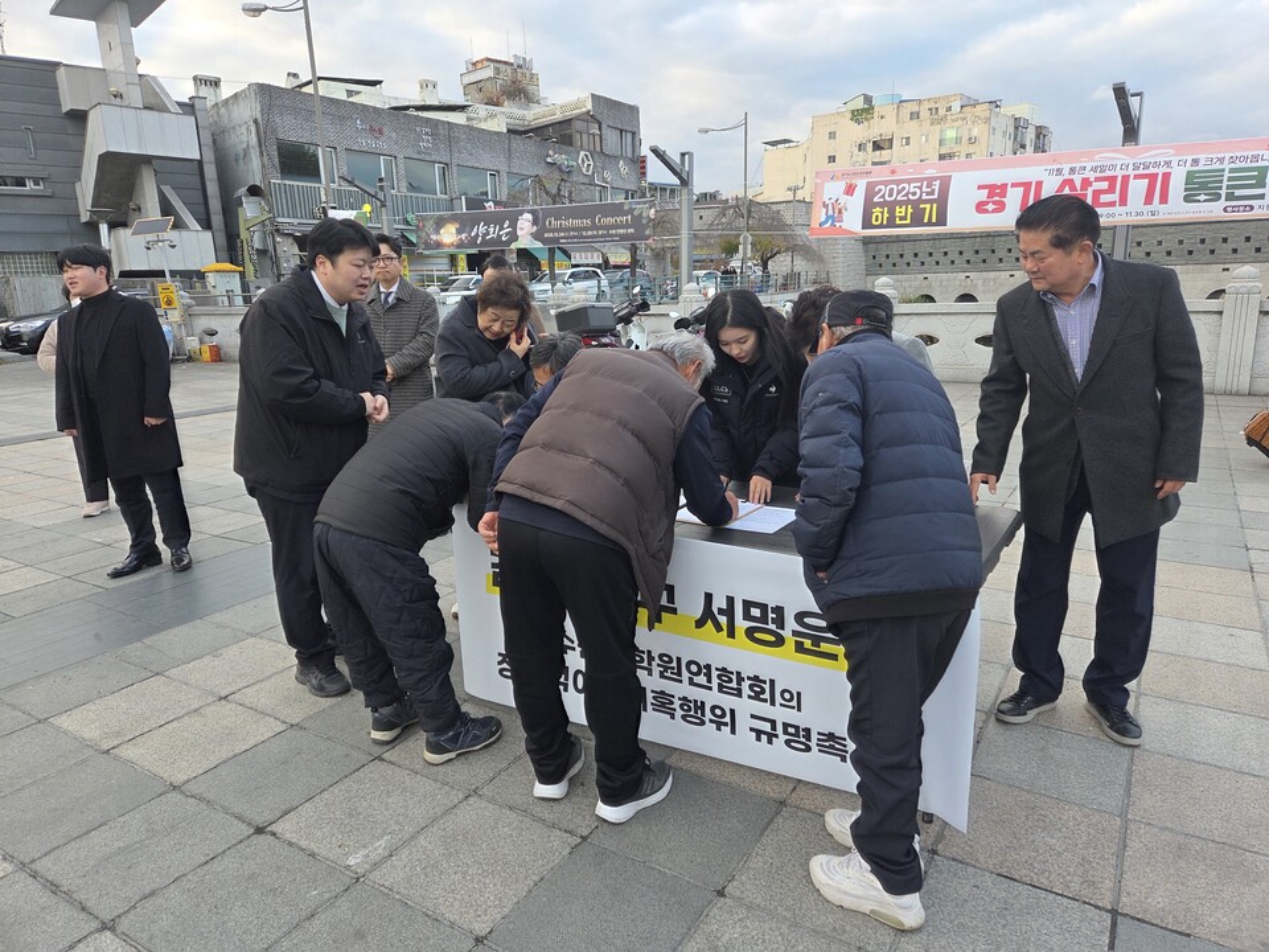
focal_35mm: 23
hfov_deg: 73.9
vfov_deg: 58.9
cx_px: 634
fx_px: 843
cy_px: 476
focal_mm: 5.4
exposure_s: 1/180
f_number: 1.8
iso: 50
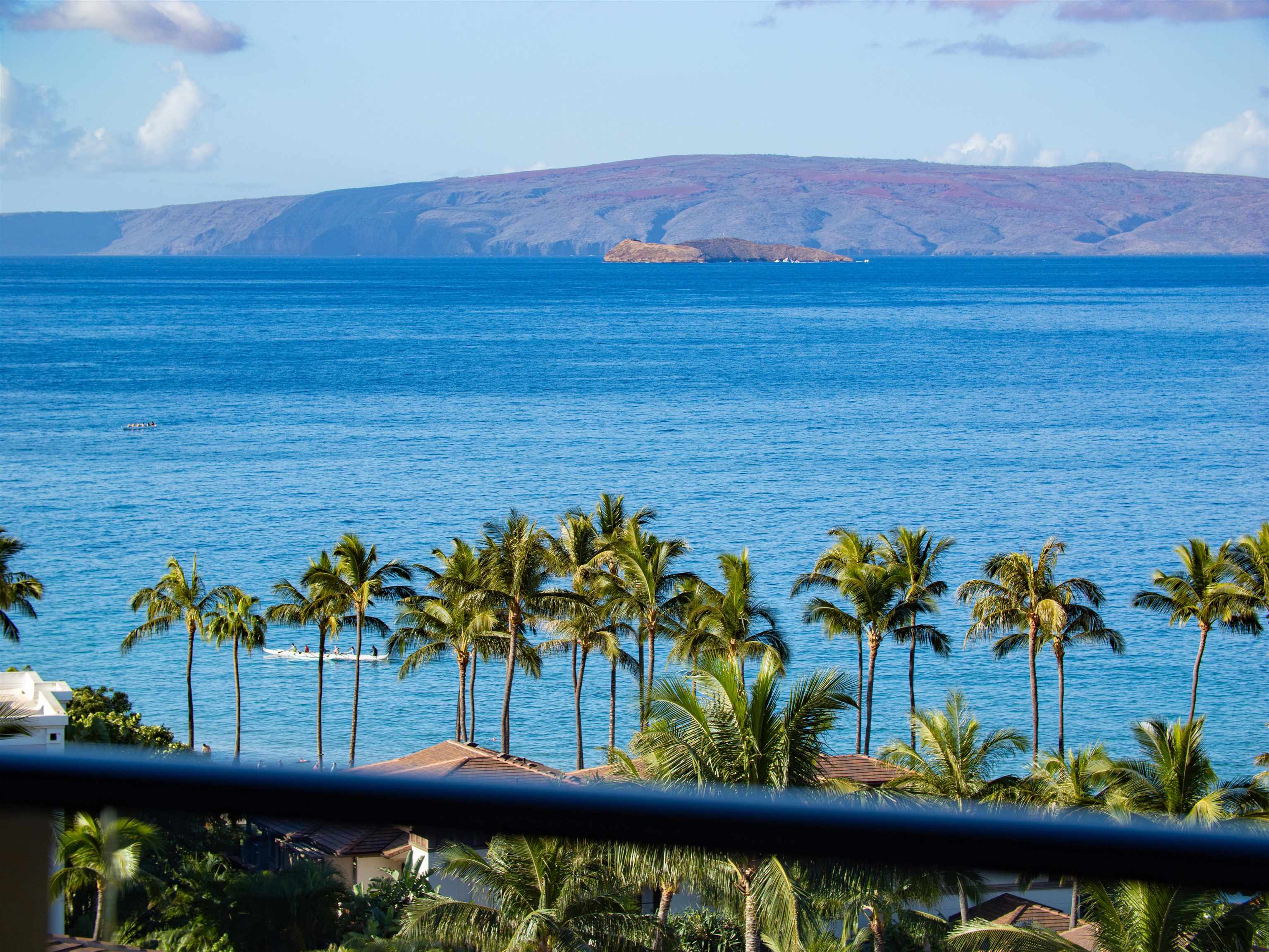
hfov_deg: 17.0
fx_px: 4254
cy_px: 476
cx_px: 634
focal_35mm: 116
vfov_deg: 12.8
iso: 100
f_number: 5.6
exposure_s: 1/250
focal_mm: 58
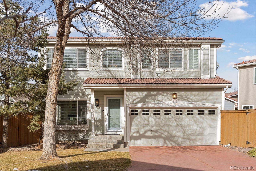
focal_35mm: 34
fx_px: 242
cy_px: 86
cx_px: 128
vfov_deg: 38.9
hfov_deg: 55.8
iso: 400
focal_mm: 34
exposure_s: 1/1250
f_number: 9
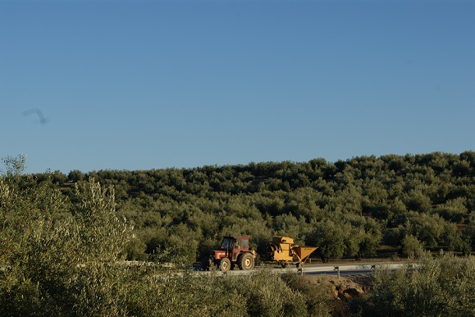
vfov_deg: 16.6
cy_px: 158
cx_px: 238
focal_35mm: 82
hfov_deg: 24.6
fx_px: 1088
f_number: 11
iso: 100
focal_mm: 55
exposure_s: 1/125
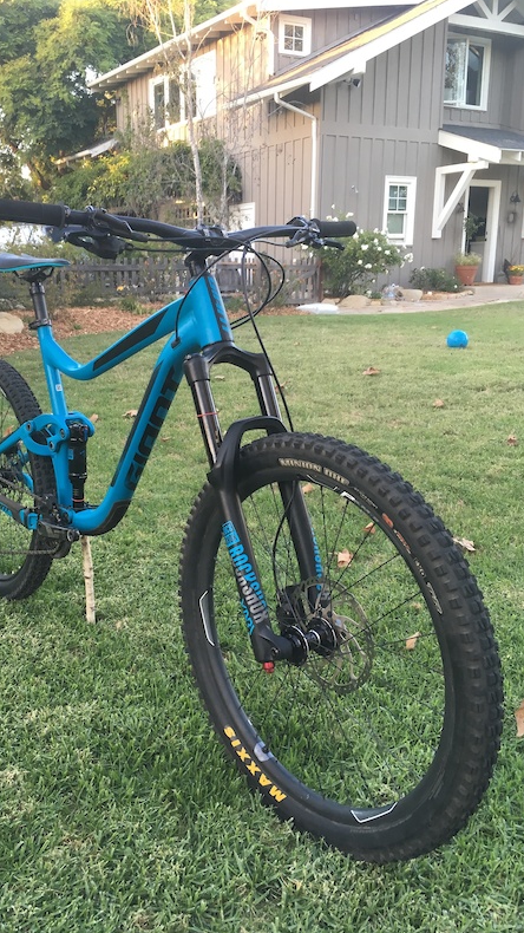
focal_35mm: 32
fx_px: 791
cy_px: 469
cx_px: 194
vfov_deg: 61.0
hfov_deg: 36.4
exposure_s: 1/30
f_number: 2.2
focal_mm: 4.15
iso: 25
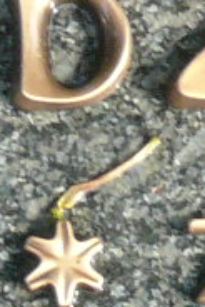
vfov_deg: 8.0
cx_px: 410
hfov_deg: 5.3
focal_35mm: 253
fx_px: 2157
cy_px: -123
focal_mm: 4.6
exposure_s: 1/250
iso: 100
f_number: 2.8
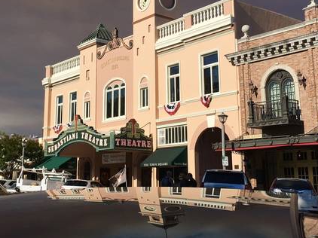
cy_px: 63
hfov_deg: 34.9
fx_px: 505
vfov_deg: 26.2
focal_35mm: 55
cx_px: 132
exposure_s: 1/3077
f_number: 2.2
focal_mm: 4.15
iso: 25
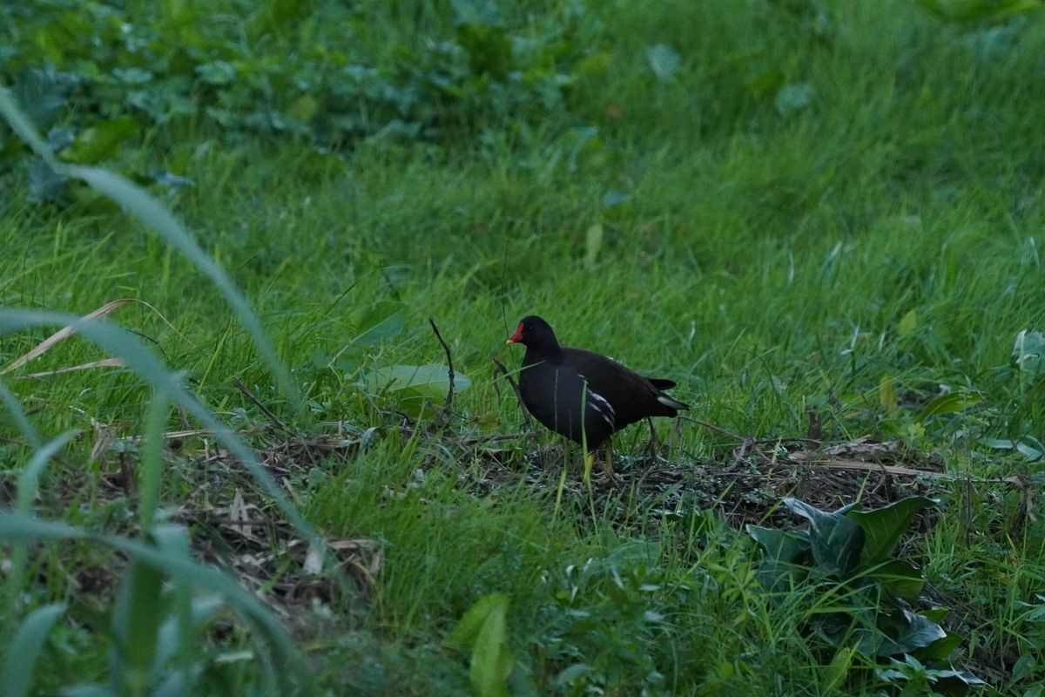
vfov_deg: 1.5
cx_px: 522
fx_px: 26123
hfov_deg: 2.3
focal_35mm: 900
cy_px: 348
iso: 6400
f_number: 9
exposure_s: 1/1600
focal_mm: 600
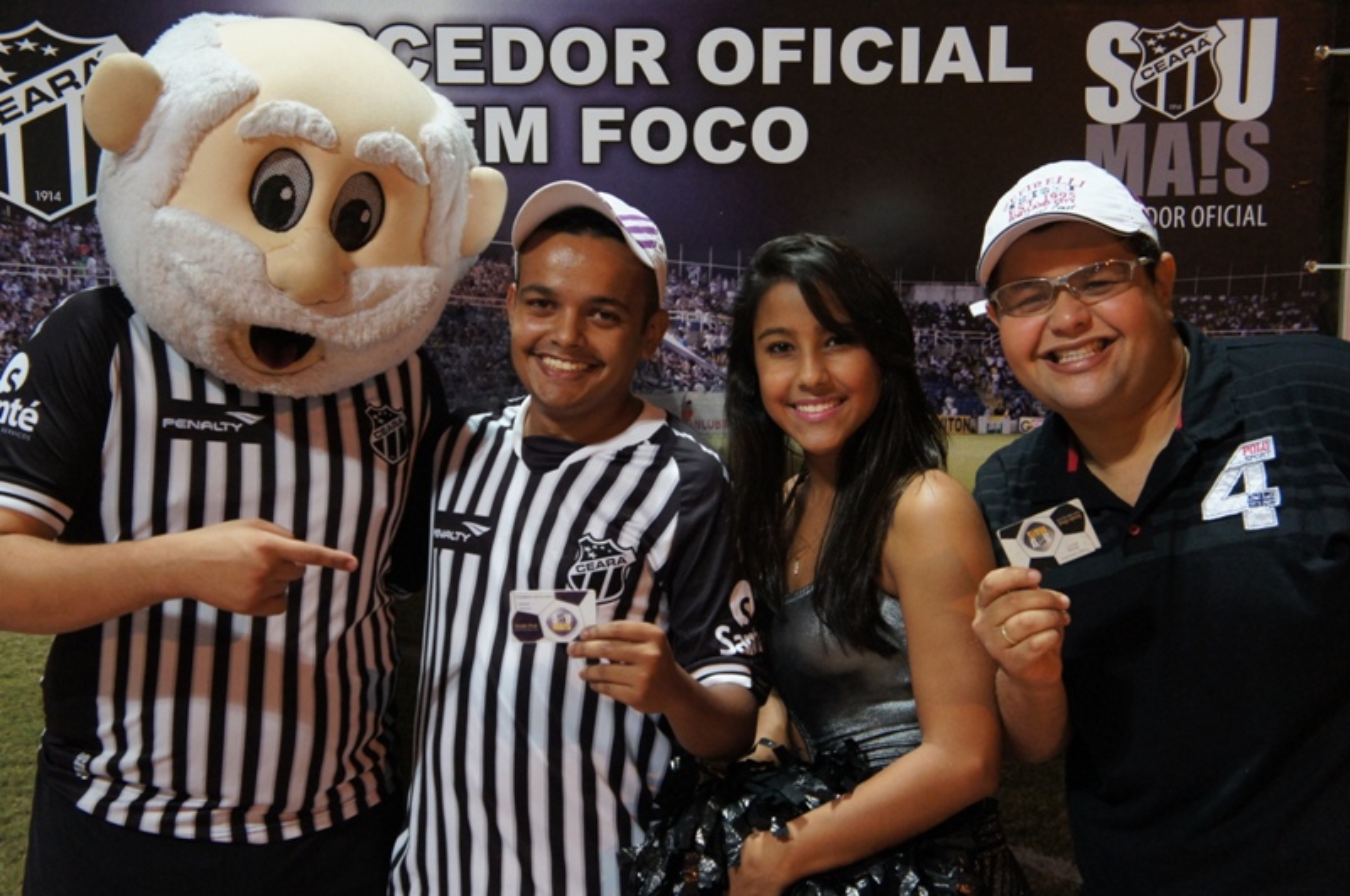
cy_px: 448
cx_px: 675
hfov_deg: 36.9
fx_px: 2022
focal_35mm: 54
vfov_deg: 25.0
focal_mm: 36
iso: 1600
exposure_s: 1/30
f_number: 4.5
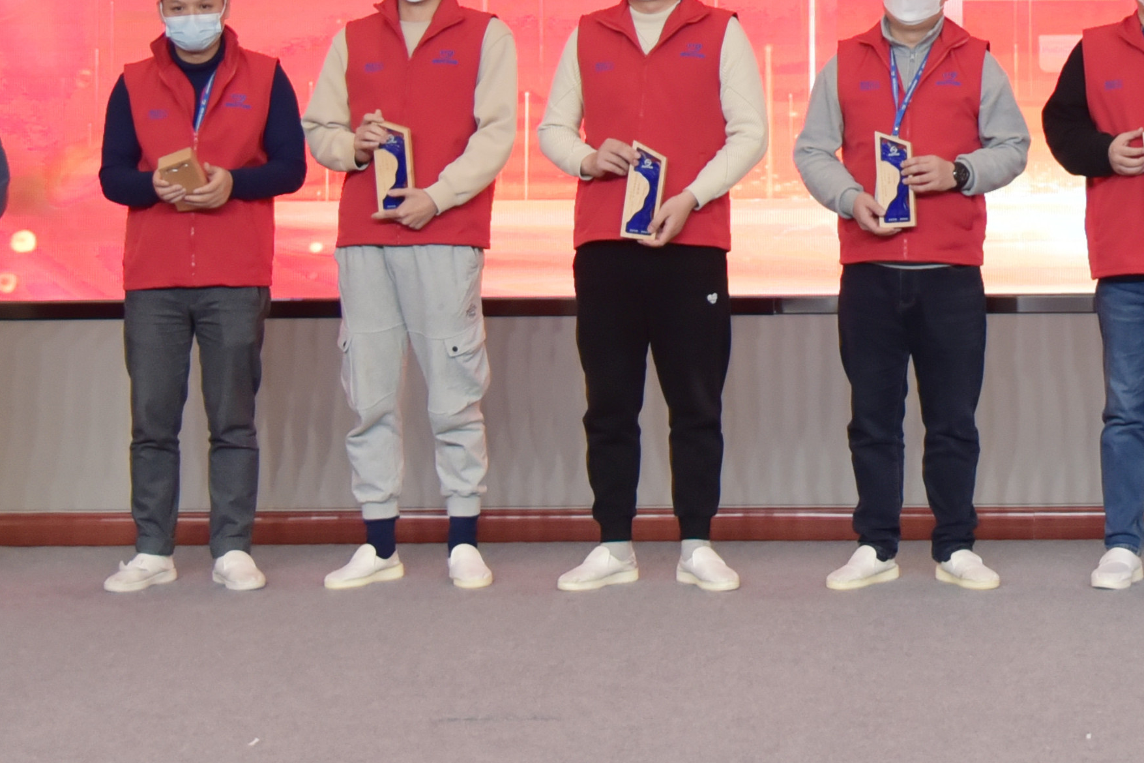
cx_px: 1204
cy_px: -210
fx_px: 3495
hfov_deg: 18.0
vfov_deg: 12.1
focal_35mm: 110
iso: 1000
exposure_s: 1/125
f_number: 4
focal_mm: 38
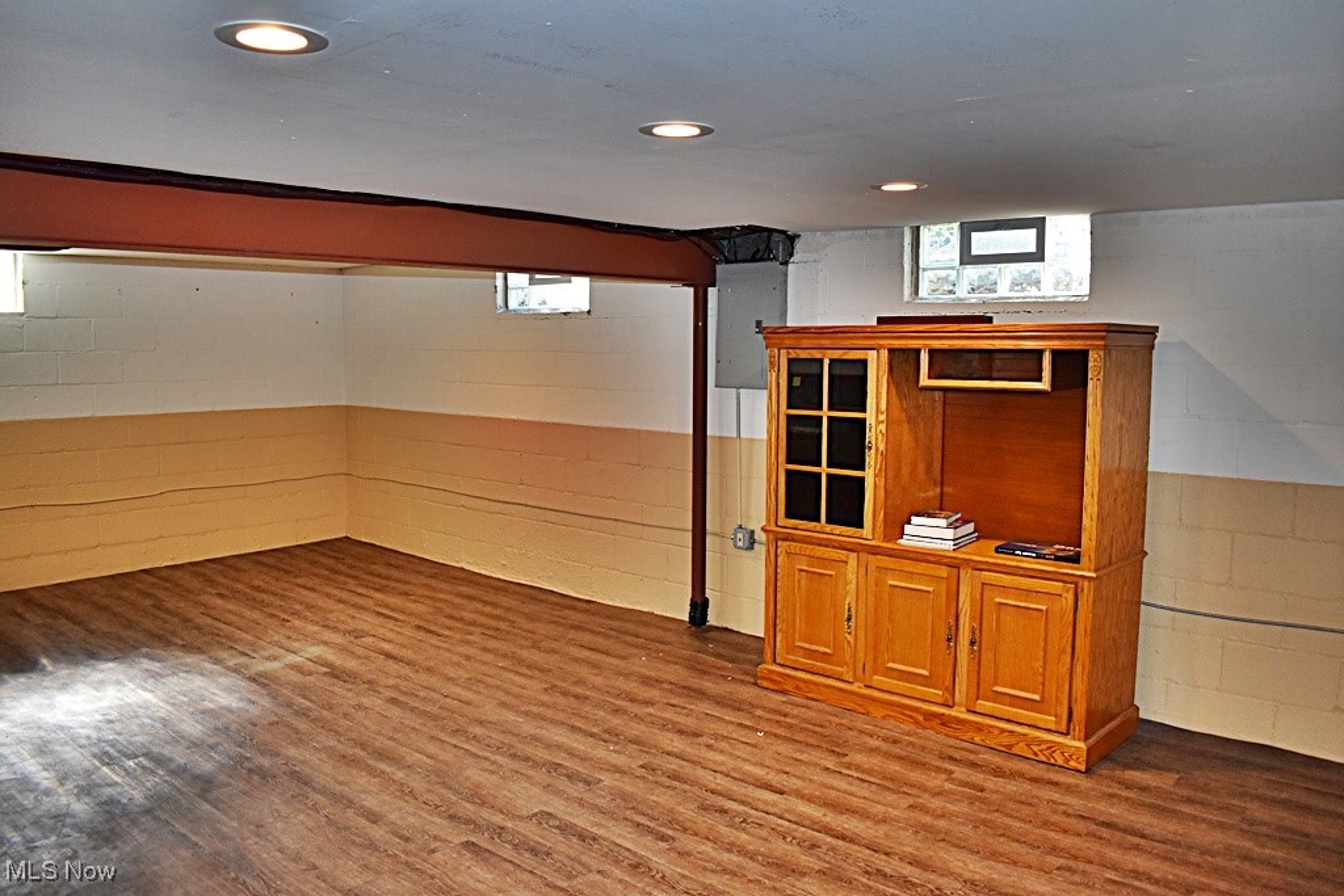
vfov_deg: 47.9
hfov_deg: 67.4
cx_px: 672
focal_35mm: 27
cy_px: 448
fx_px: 1008
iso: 800
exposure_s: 1/125
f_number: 3.5
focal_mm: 18
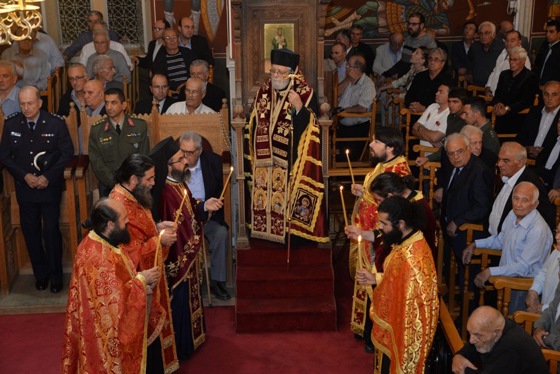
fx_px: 1089
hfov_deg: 28.8
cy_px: 187
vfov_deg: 19.5
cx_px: 280
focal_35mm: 70
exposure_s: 1/50
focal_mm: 70
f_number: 7.1
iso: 2000
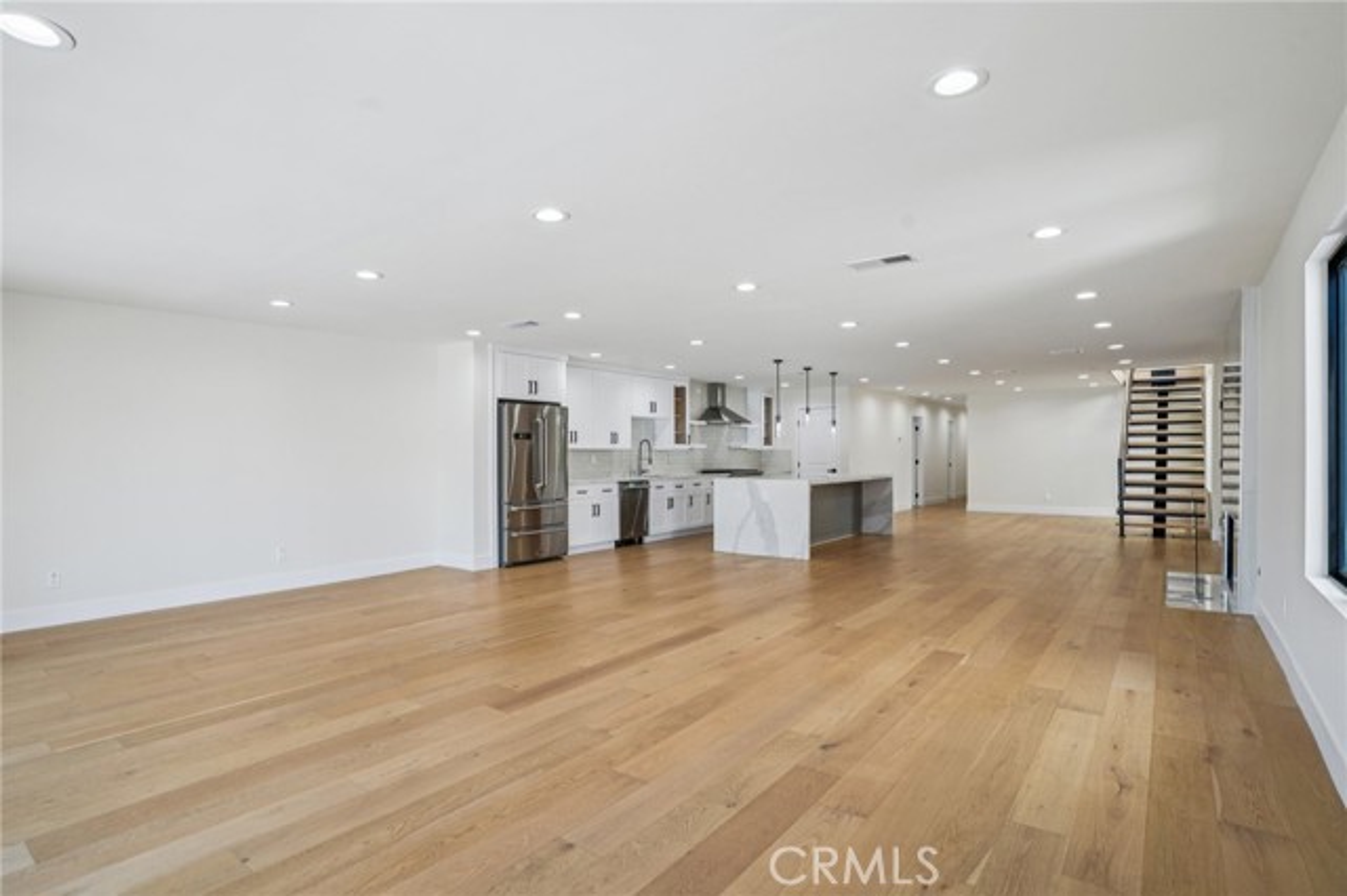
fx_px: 636
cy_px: 448
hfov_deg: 93.3
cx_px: 674
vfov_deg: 70.4
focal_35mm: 17
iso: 200
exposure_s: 1/30
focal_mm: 17
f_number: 8
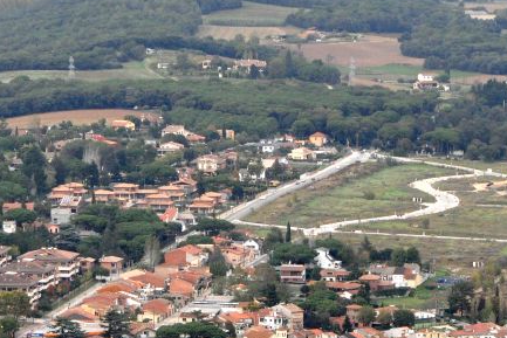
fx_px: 3494
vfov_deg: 5.5
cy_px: 211
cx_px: 239
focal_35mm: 248
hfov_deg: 8.3
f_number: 10
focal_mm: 70
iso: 1600
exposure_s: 1/400
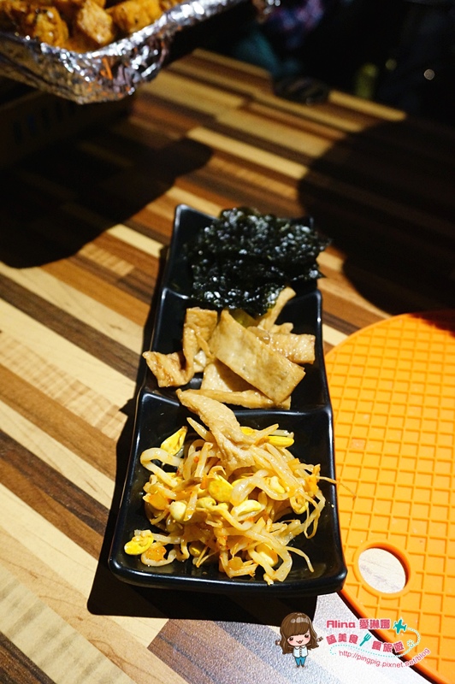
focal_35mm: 32
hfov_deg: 41.6
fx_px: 598
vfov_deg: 59.5
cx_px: 228
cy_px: 342
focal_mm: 21
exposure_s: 1/80
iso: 3200
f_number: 4.5
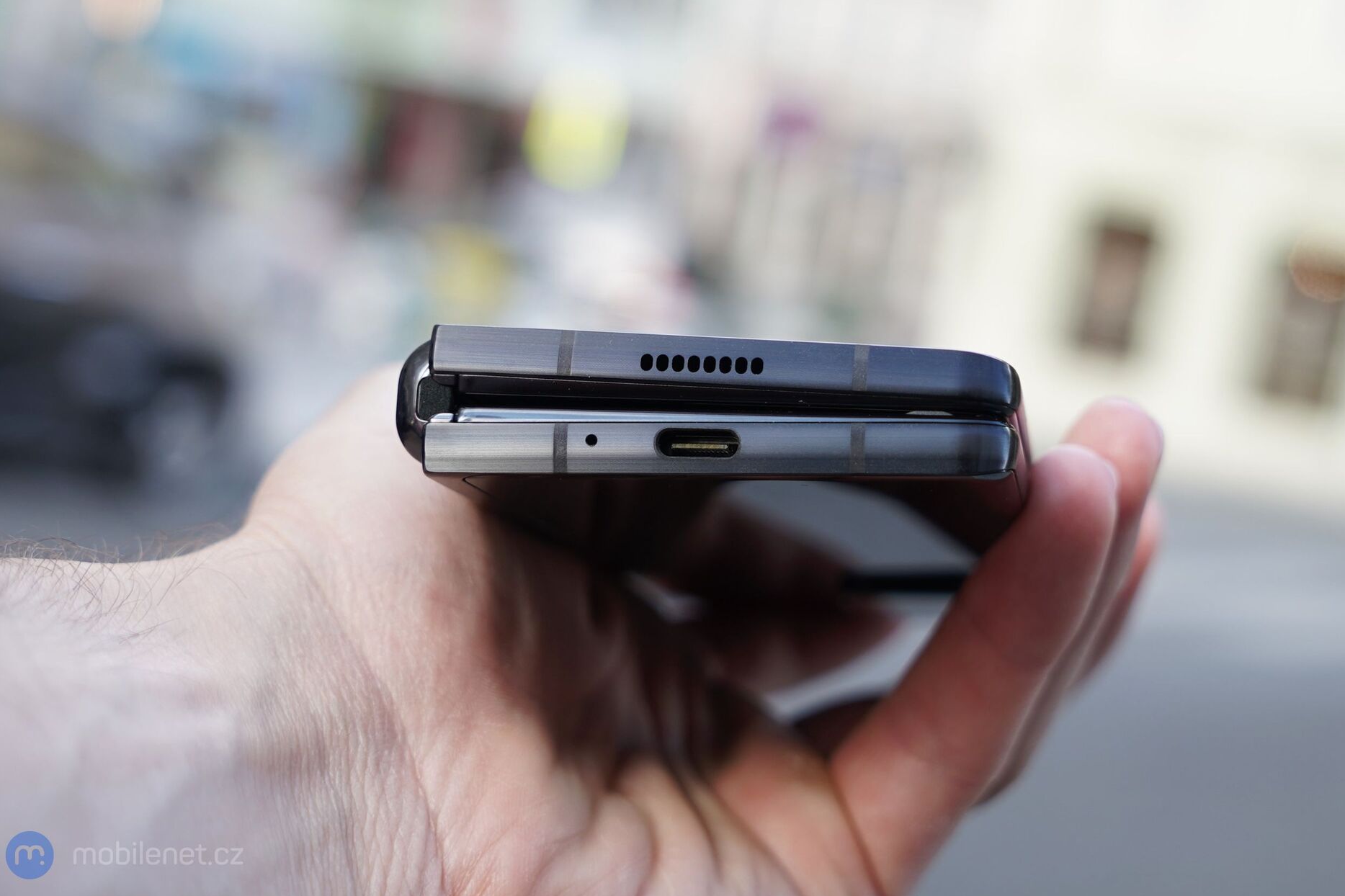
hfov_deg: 53.1
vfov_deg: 36.9
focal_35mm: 36
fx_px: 1345
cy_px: 437
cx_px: 679
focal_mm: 35
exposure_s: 1/50
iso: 200
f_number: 4
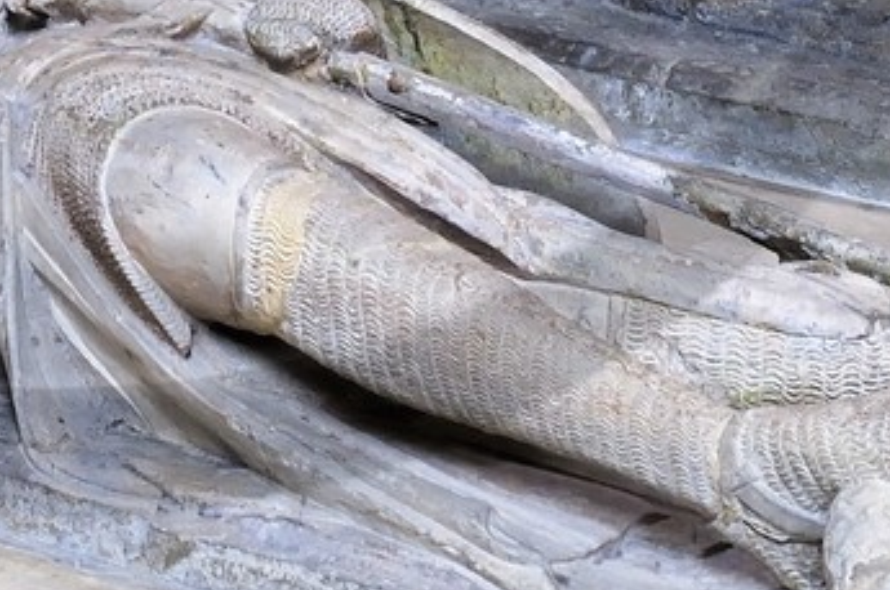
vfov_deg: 6.8
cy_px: -555
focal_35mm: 195
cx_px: 52
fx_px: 4814
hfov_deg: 10.5
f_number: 10
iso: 100
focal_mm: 28
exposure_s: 1.3
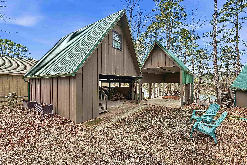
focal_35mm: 16
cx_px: 124
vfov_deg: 73.8
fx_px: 110
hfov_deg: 96.7
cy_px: 82
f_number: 9
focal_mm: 16
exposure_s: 1/250
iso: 250
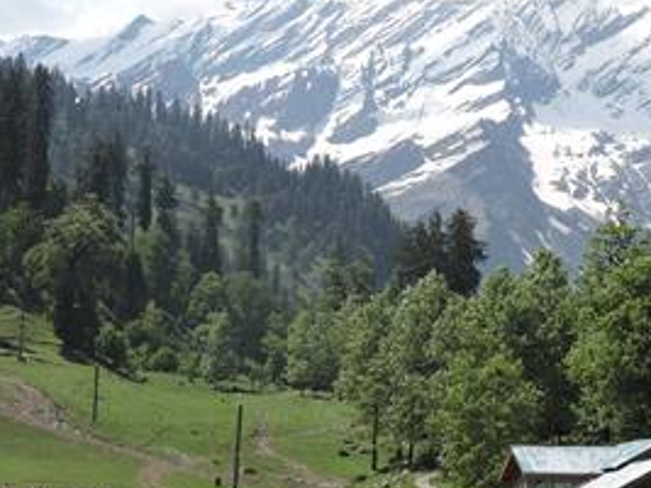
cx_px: 639
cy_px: 132
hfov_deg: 14.7
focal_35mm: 132
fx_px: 2481
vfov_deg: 11.2
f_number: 4
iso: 100
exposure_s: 1/800
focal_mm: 9.9
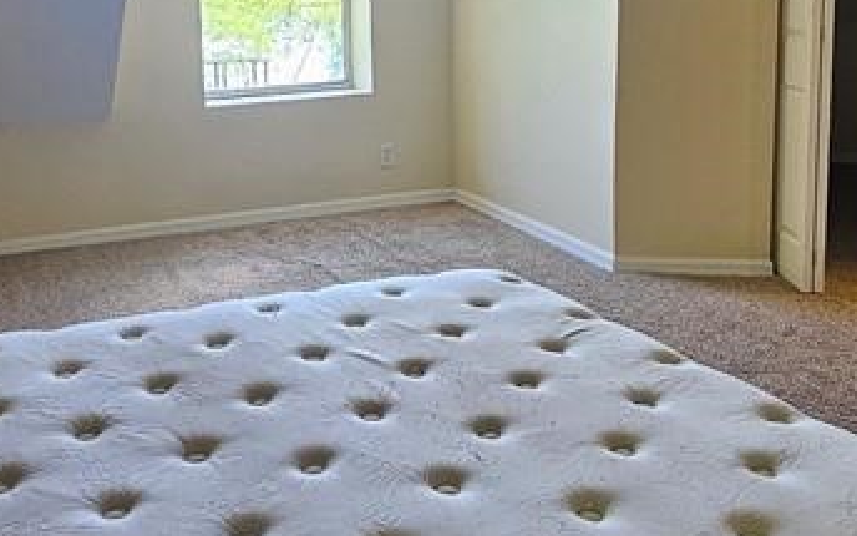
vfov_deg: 30.4
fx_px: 958
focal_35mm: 41
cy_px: 102
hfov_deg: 47.6
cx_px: 301
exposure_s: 1/77
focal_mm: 2.2
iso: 200
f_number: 2.2
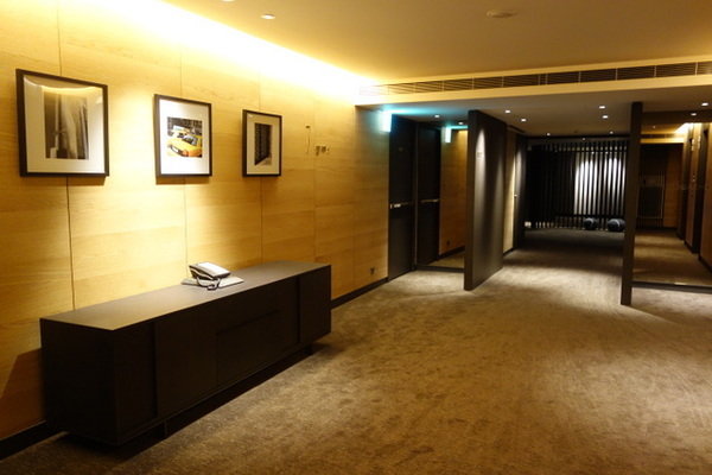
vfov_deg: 46.4
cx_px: 356
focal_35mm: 28
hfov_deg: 65.5
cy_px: 238
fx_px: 554
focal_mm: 10.4
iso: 500
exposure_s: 1/30
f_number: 1.8
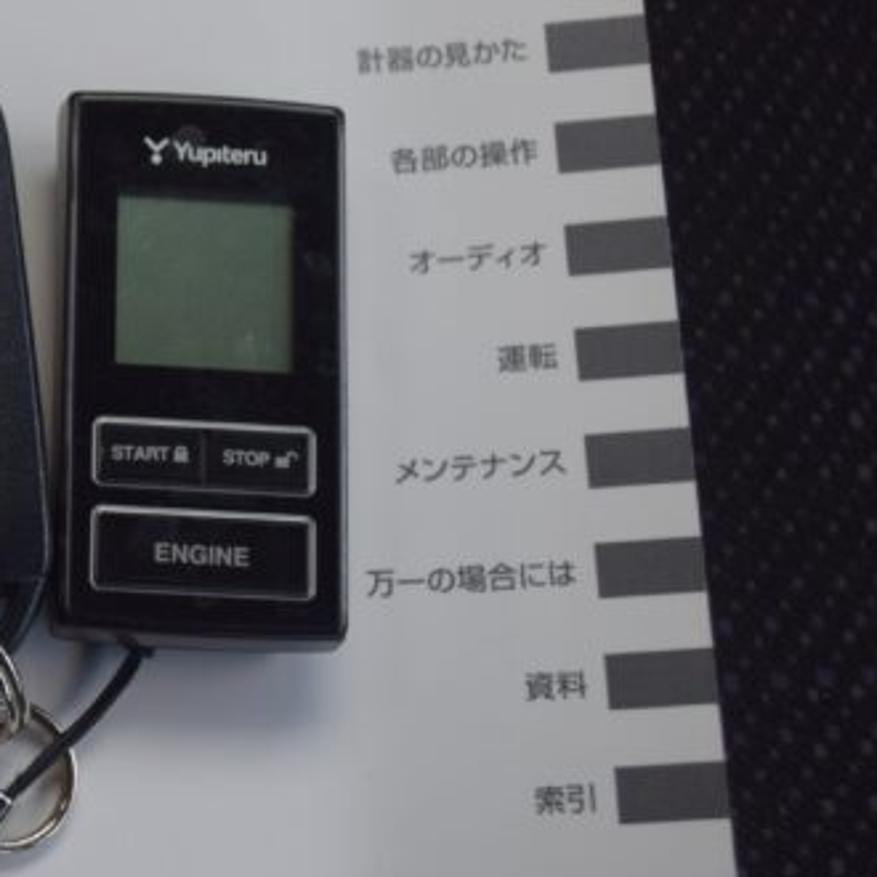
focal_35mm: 100
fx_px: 2866
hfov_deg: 16.6
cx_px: -213
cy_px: 319
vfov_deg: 17.4
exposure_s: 1/125
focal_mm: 24
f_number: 4
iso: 200
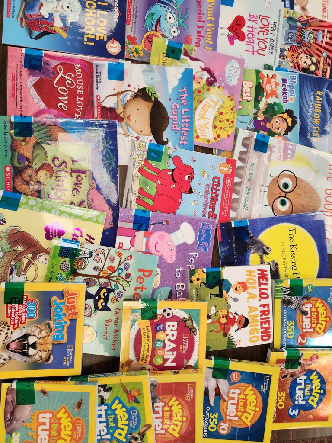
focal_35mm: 23
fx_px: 294
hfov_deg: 58.9
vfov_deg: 73.9
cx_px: 166
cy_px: 222
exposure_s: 1/120
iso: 100
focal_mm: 5.4
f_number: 1.8
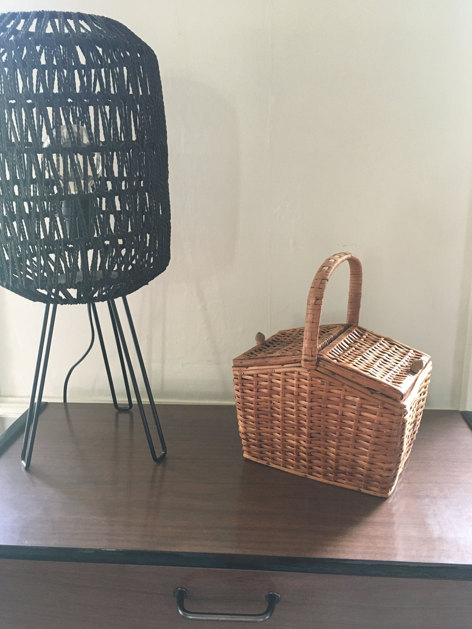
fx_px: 527
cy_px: 314
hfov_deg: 48.2
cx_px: 236
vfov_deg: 61.7
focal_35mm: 29
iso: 200
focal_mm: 4.15
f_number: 2.2
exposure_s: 1/25
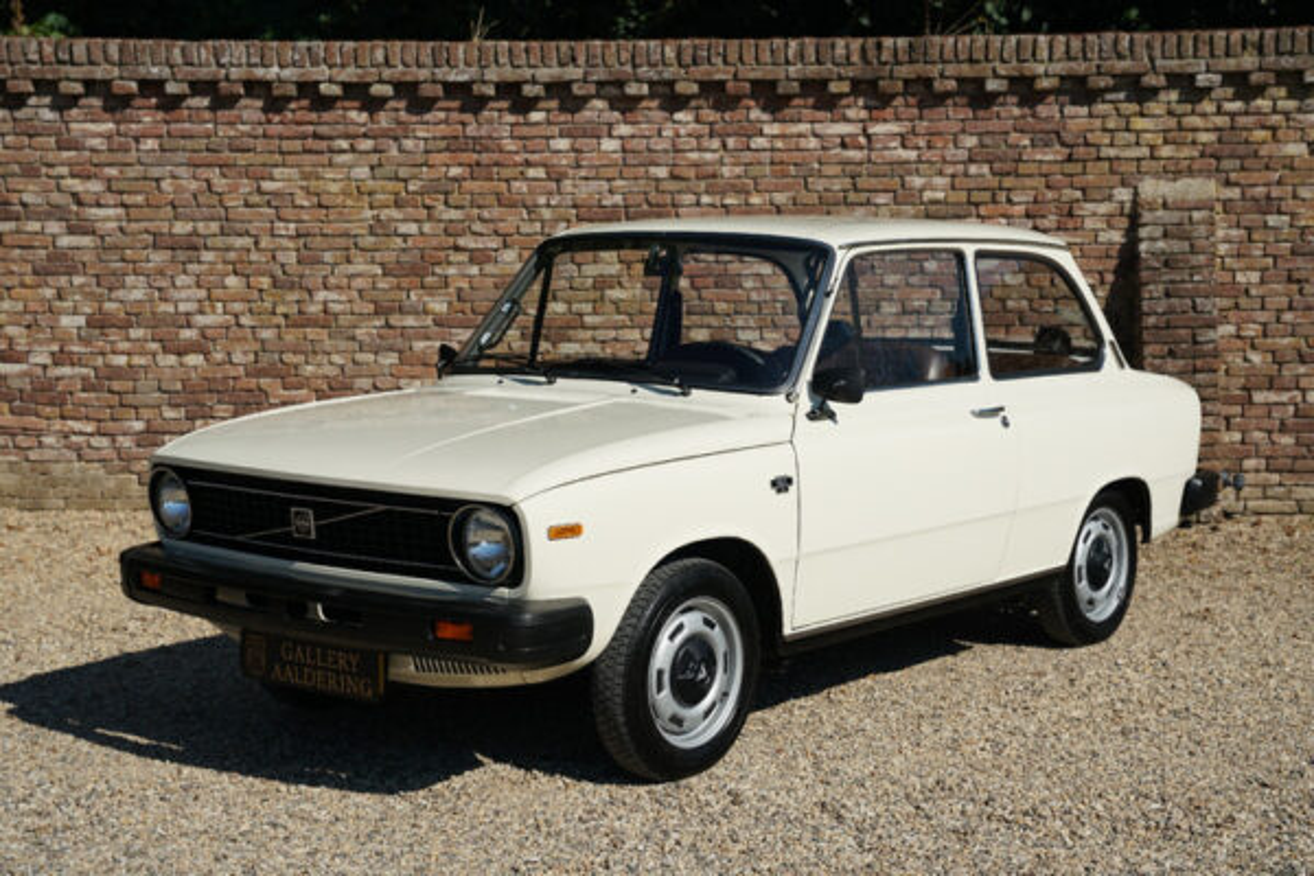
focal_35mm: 57
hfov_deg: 35.0
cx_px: 657
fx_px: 2084
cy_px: 438
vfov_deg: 23.7
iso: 100
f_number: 5.6
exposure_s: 1/320
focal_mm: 57.1
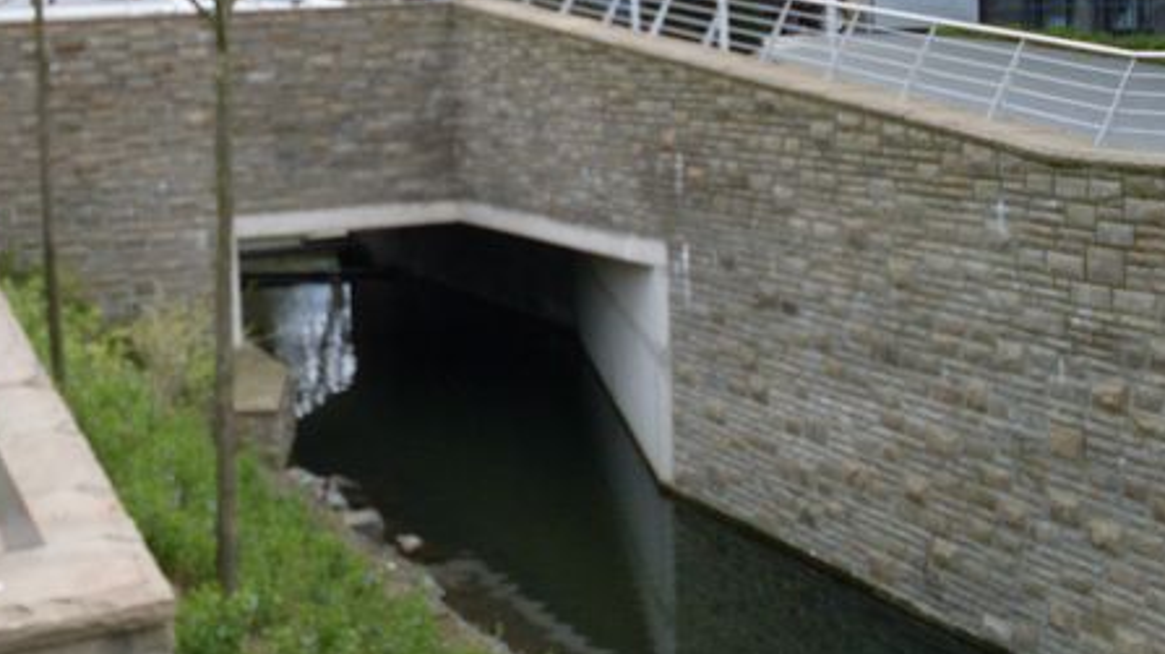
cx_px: 434
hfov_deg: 36.4
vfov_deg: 20.9
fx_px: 1760
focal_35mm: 57
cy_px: 184
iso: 80
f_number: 2.8
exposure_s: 1/350
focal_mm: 6.3
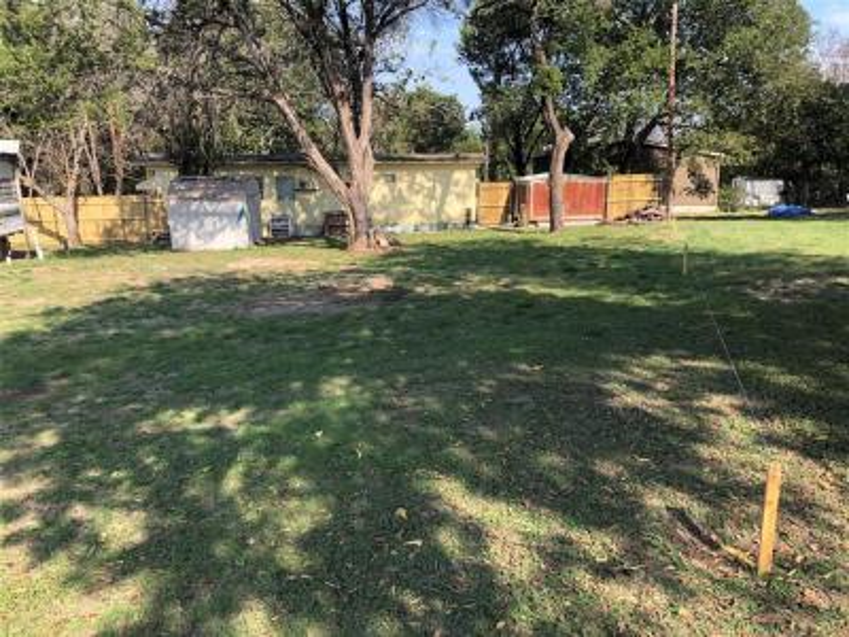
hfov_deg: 63.4
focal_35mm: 28
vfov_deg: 49.7
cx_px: 424
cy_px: 318
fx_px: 687
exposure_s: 1/639
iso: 20
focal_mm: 4
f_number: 1.8
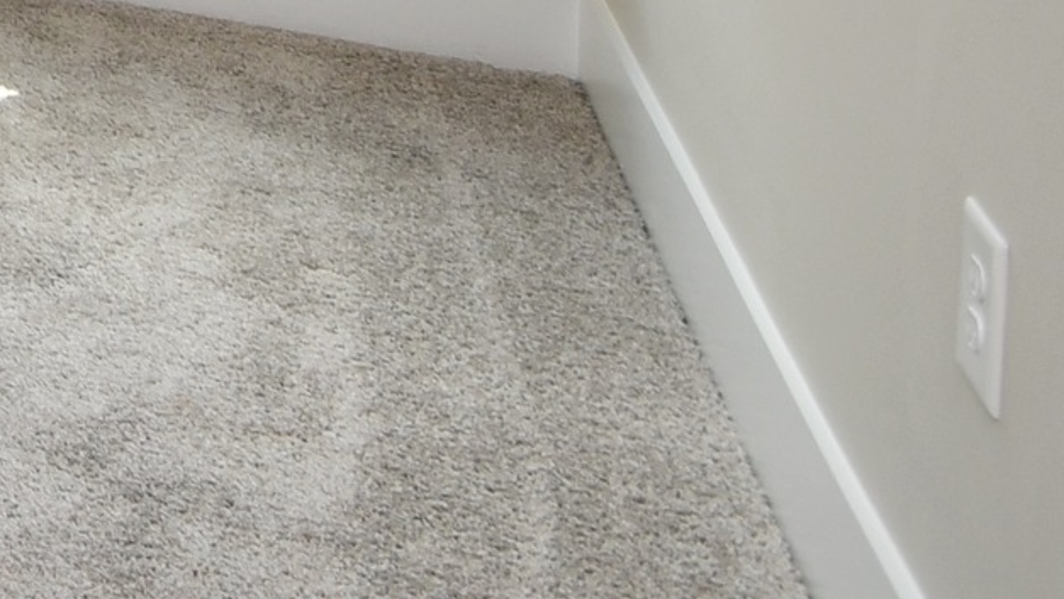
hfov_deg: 17.2
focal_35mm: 77
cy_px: -789
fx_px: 2173
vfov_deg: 12.6
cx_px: -1212
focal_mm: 10
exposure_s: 1/100
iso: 200
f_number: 5
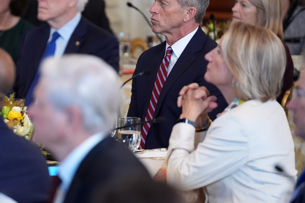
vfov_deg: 4.6
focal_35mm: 299
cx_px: 79
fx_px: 2534
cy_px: 100
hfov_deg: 6.9
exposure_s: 1/250
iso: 3200
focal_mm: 200
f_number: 2.8
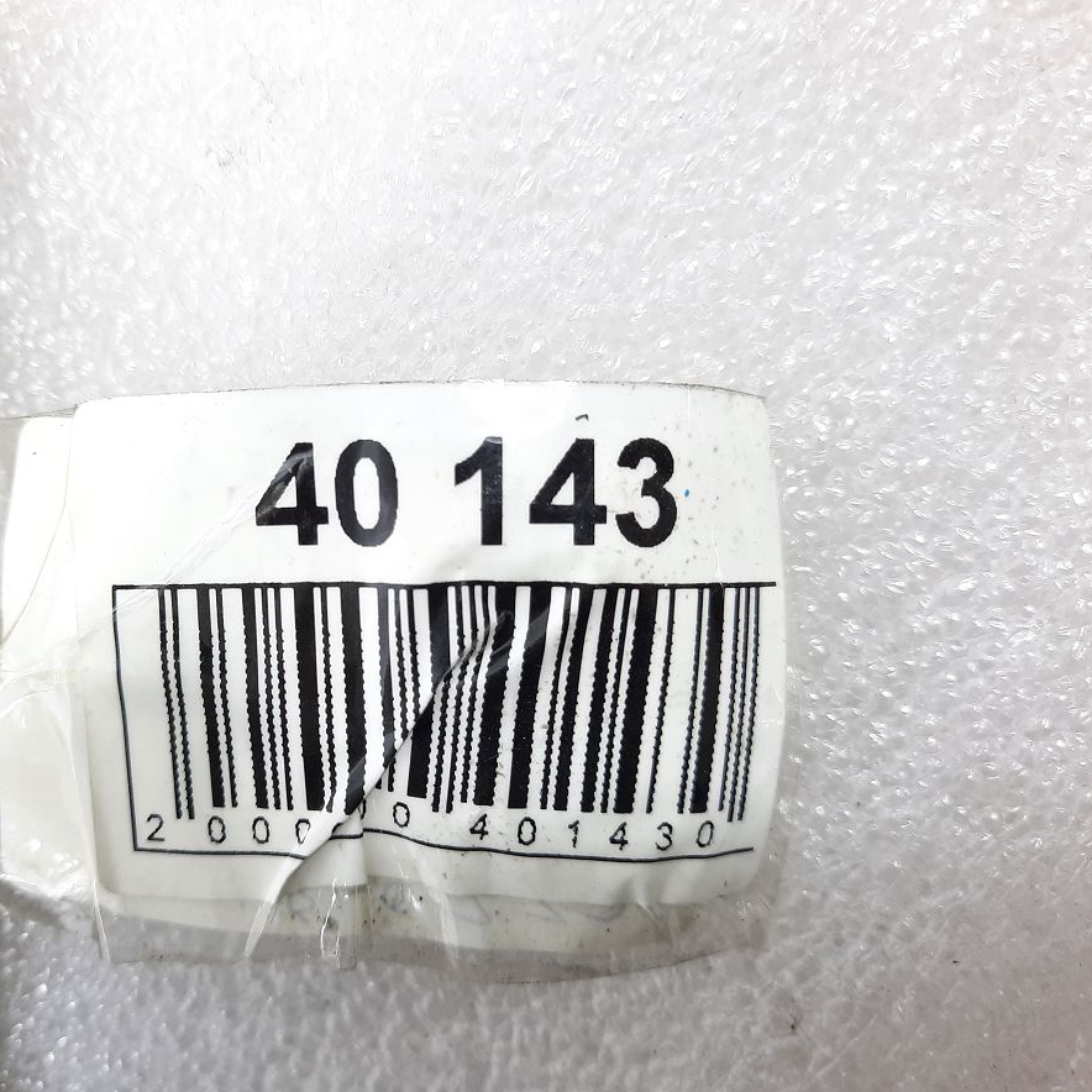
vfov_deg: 54.0
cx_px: 401
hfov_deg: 53.4
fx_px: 1071
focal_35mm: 30
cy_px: 547
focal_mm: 4.6
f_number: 2
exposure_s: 1/50
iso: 80
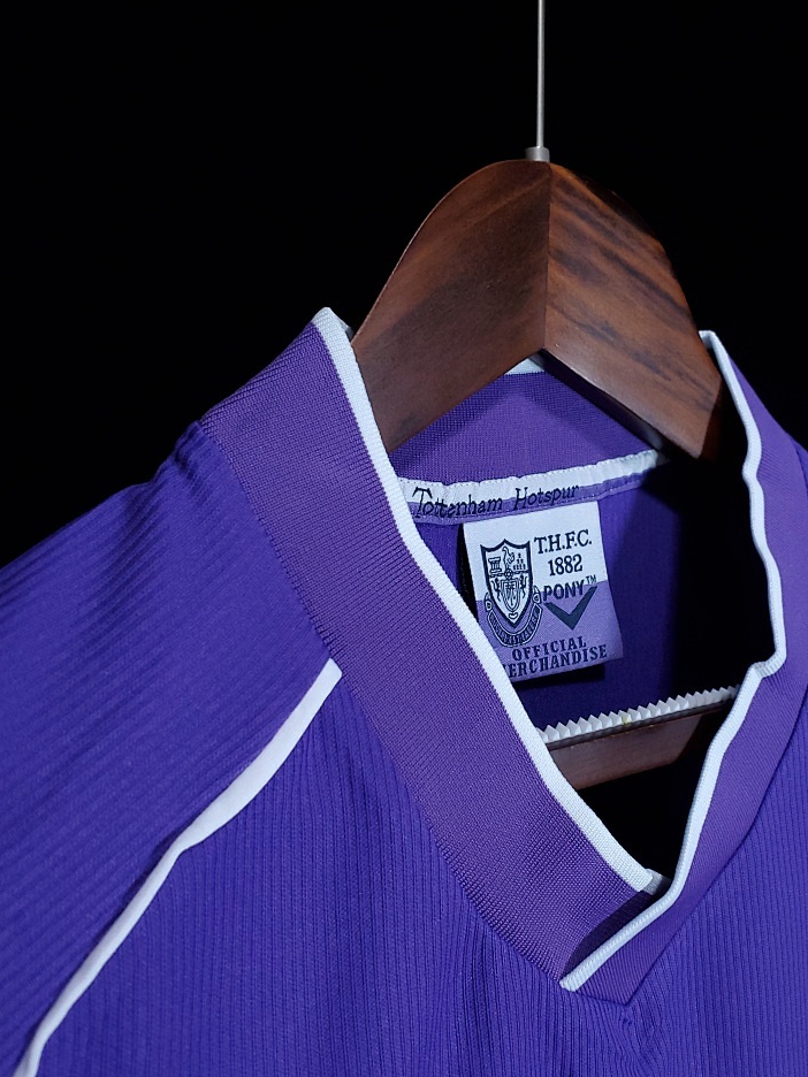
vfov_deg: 59.8
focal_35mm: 30
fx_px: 934
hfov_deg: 46.7
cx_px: 445
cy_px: 608
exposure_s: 1/15
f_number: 2.4
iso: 200
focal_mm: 4.3
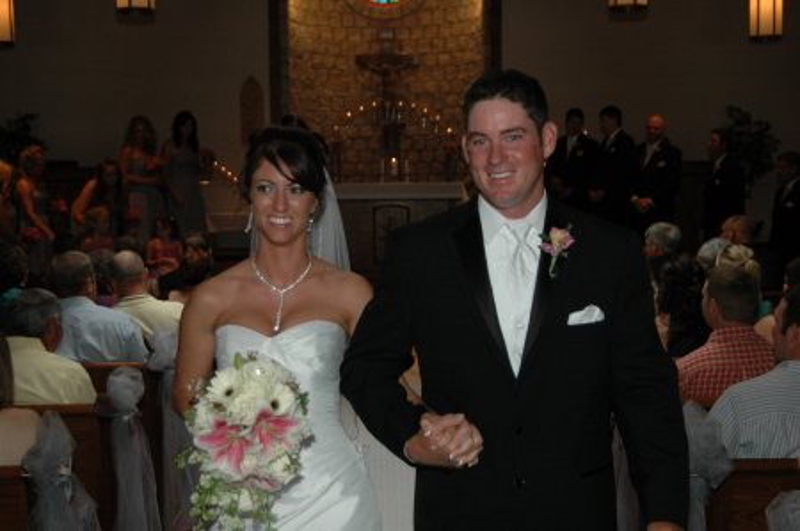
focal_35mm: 60
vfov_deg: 22.6
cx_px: 400
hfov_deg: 33.4
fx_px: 1332
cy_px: 266
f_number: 5
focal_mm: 40
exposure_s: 1/60
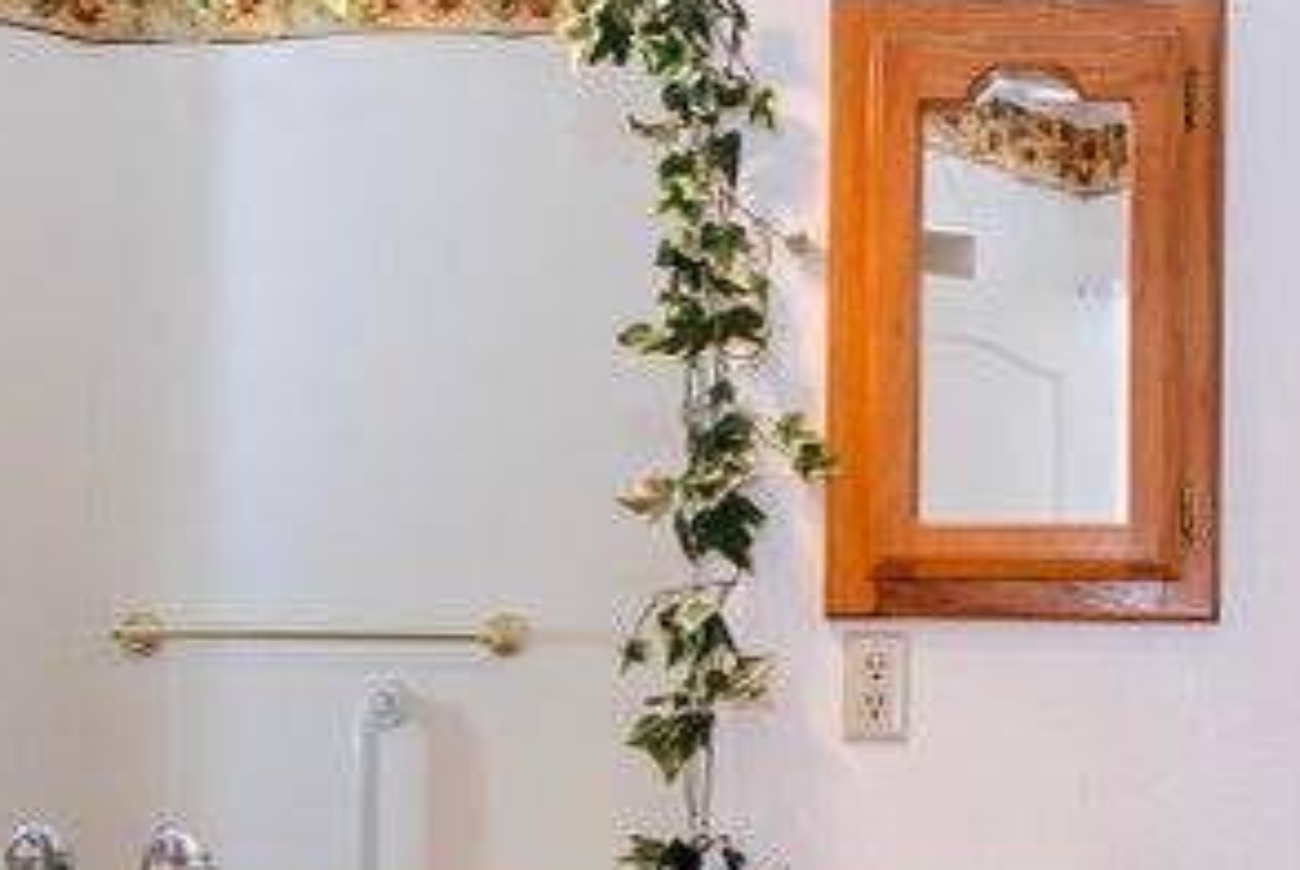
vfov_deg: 24.4
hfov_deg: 35.4
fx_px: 1952
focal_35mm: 54
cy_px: 772
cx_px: 1074
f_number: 5.6
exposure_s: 1/60
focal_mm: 15
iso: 400
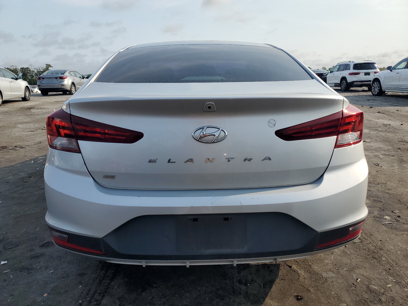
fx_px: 306
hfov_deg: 67.3
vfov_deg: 53.1
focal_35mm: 26
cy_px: 153
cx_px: 204
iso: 50
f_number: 1.5
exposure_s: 1/3333
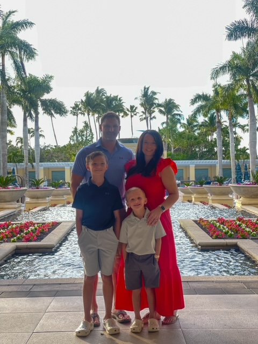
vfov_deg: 36.8
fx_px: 517
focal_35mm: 52
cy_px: 172
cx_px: 129
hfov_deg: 28.0
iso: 64
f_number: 2
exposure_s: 1/120
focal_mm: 6
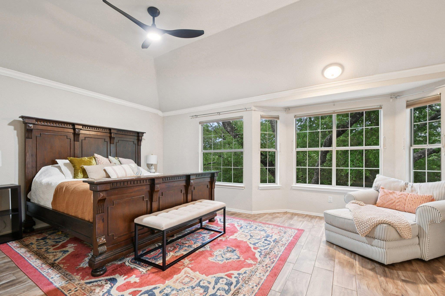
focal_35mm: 15
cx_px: 222
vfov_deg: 77.3
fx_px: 185
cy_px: 148
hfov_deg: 100.4
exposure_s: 1/3.33
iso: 400
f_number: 8
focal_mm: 10
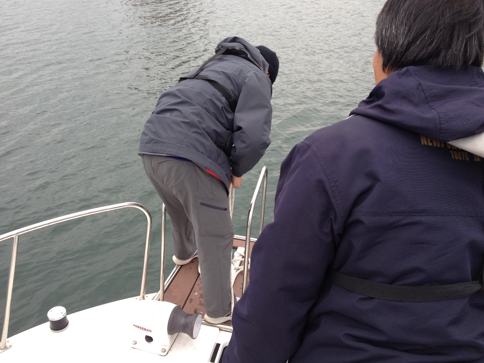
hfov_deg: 52.6
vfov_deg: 40.7
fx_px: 489
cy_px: 182
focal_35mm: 35
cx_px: 242
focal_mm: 4.28
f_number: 2.4
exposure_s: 1/120
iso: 64
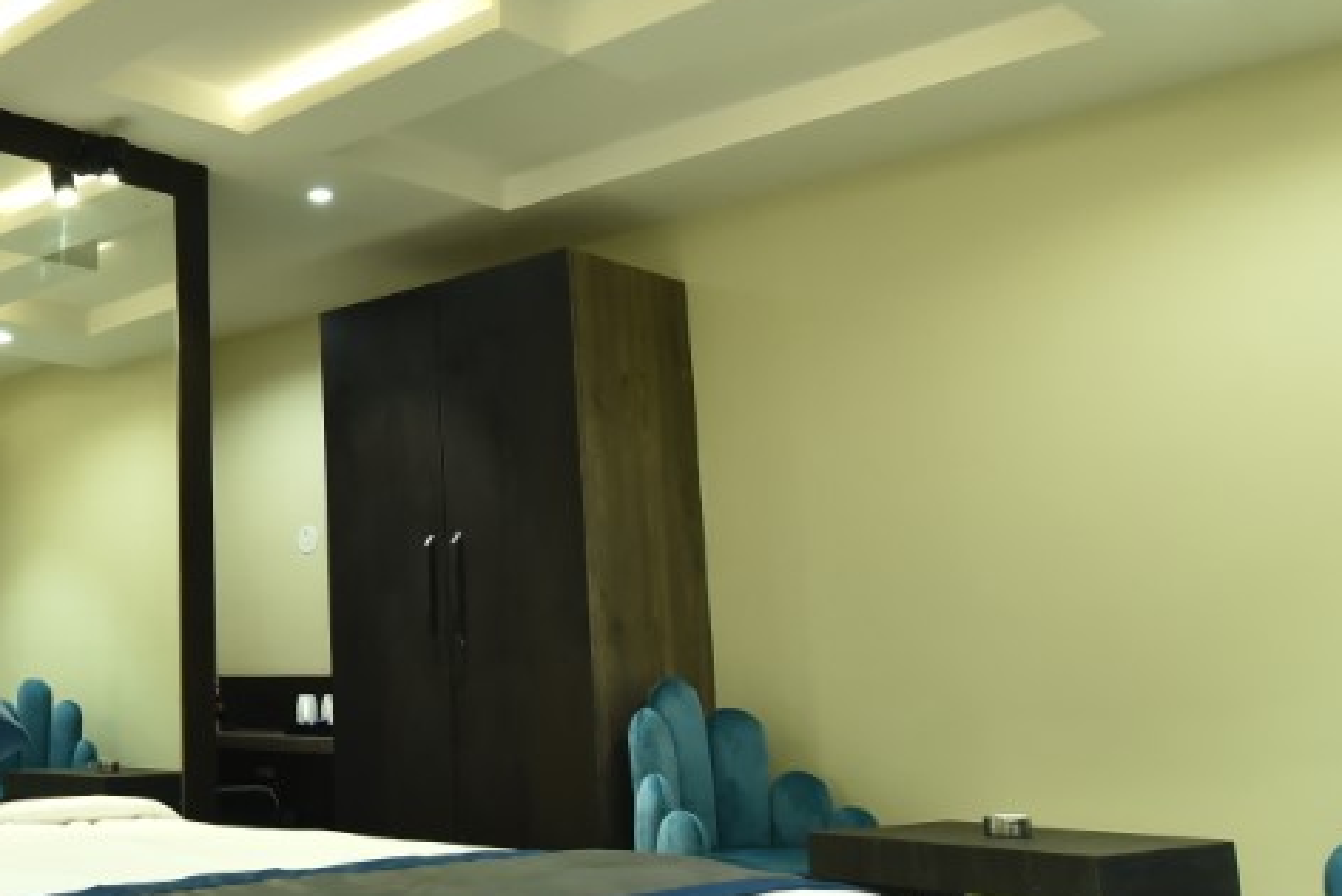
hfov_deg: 42.5
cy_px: 435
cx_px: -9
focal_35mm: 39
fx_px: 1454
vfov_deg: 34.2
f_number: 2.8
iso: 2000
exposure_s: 1/100
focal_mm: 16
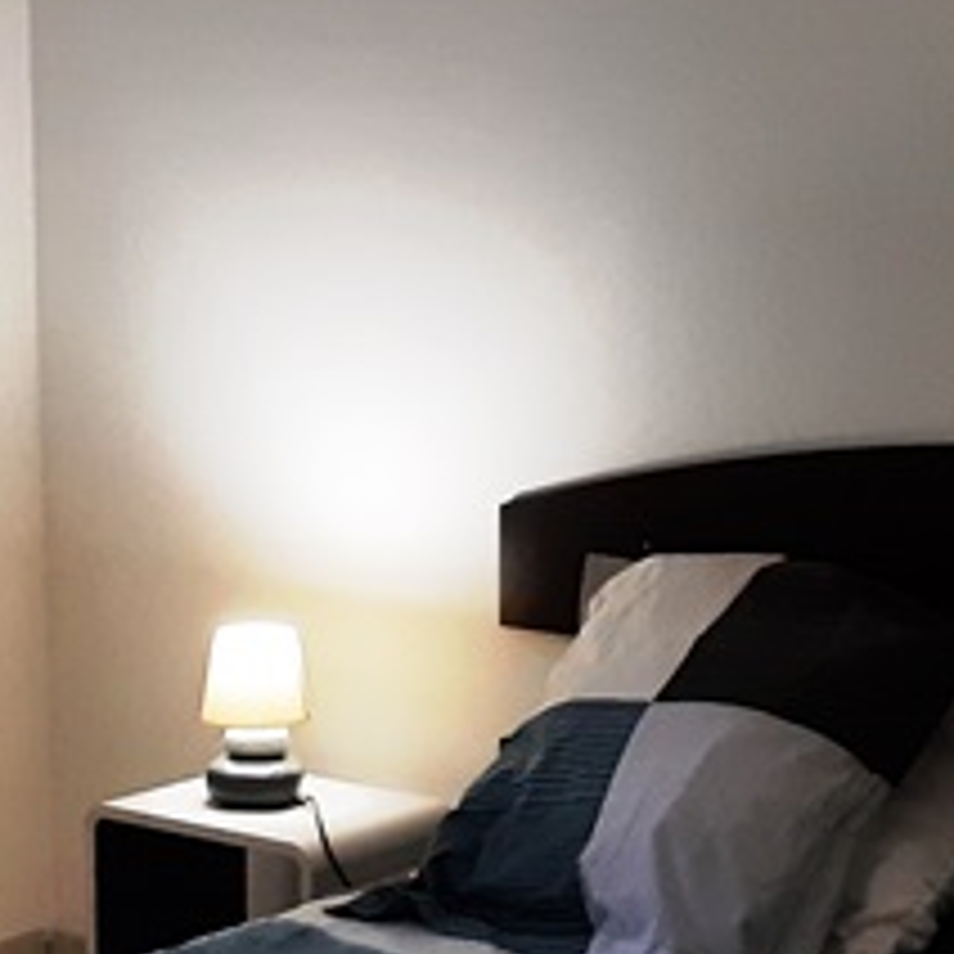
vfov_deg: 15.7
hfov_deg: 15.7
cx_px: 328
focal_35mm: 111
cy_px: 655
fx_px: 3461
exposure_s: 1/50
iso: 100
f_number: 1.7
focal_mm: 3.93
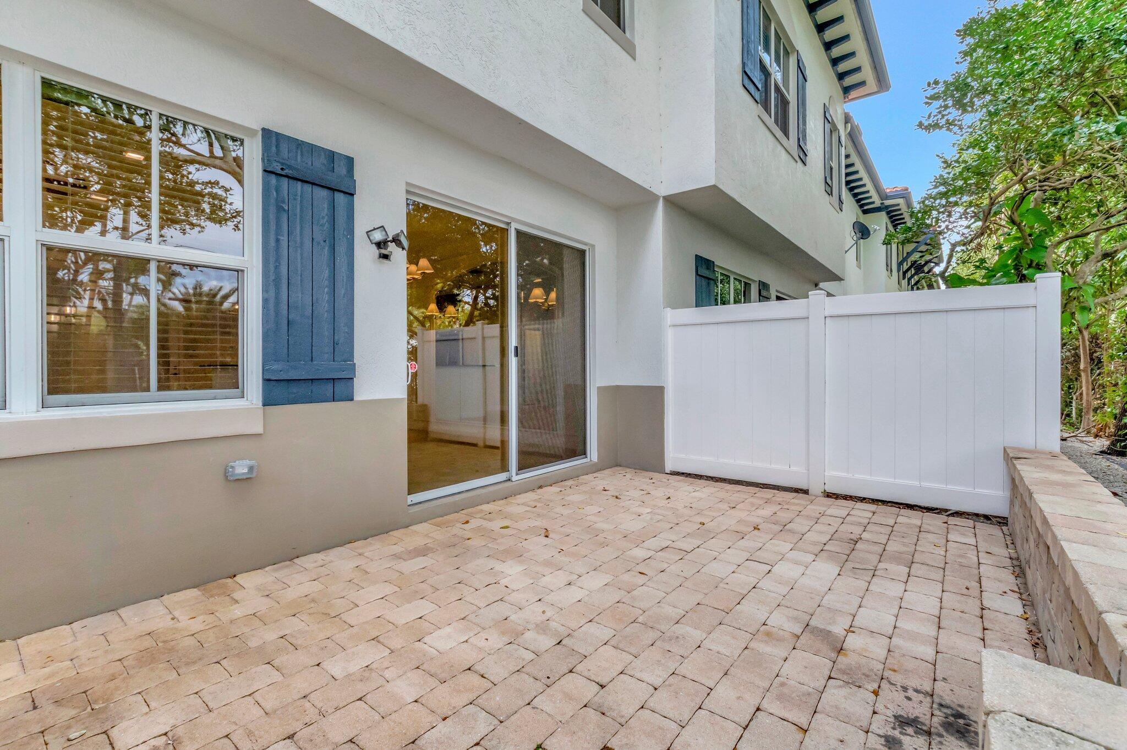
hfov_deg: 100.4
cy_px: 375
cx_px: 564
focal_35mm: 15
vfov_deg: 77.3
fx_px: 469
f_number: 8
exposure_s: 1/320
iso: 640
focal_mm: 10
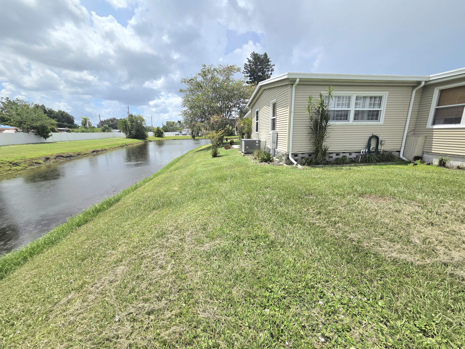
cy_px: 174
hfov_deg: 106.2
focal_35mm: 13
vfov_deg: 89.9
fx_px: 175
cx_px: 232
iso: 50
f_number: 2.2
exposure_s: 1/5000
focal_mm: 2.2
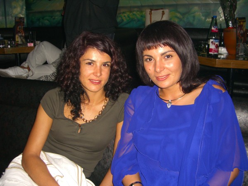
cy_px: 93
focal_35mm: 38
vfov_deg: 37.7
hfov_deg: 49.0
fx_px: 272
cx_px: 124
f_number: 2.8
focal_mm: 7.9
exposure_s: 1/60
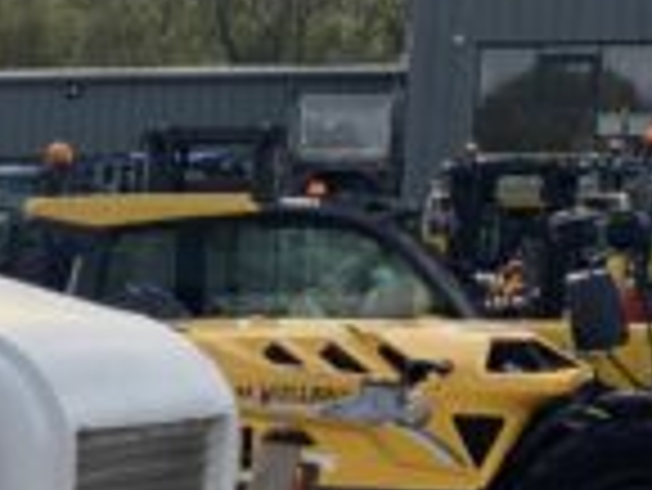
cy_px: 503
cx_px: -773
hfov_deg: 12.8
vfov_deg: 11.5
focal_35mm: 128
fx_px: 2413
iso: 16
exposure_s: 1/1250
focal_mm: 3
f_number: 1.8
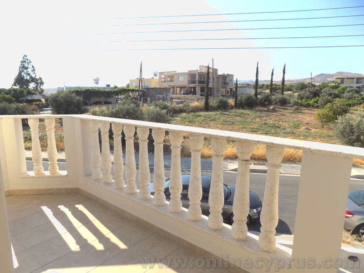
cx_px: 182
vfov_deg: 58.9
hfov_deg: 73.9
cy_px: 136
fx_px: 242
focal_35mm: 23
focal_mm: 4
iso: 80
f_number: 3.1
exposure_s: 1/1000
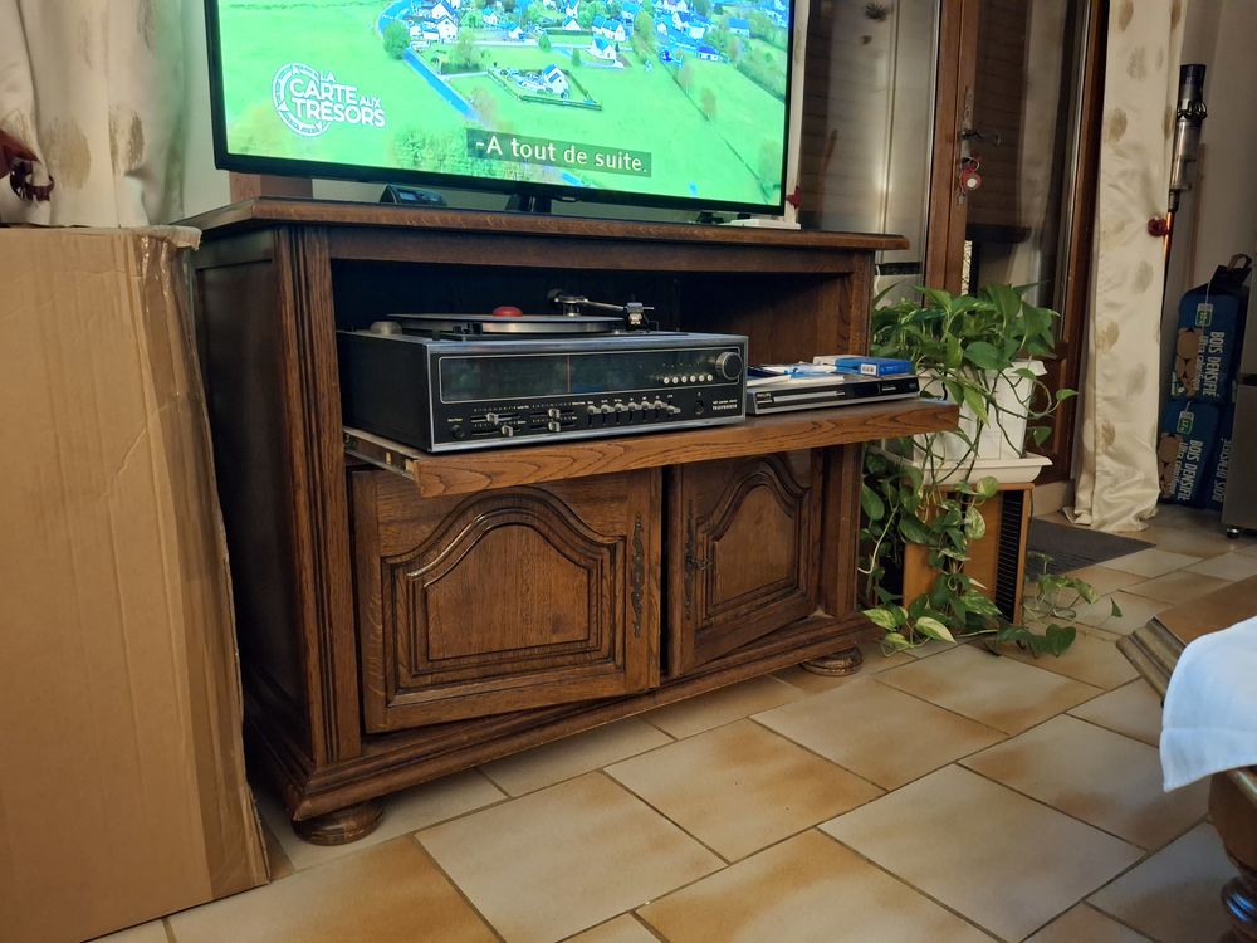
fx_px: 908
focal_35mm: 25
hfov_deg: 69.4
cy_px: 472
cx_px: 628
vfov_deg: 54.9
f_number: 1.8
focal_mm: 4.69
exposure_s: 1/20
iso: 1000
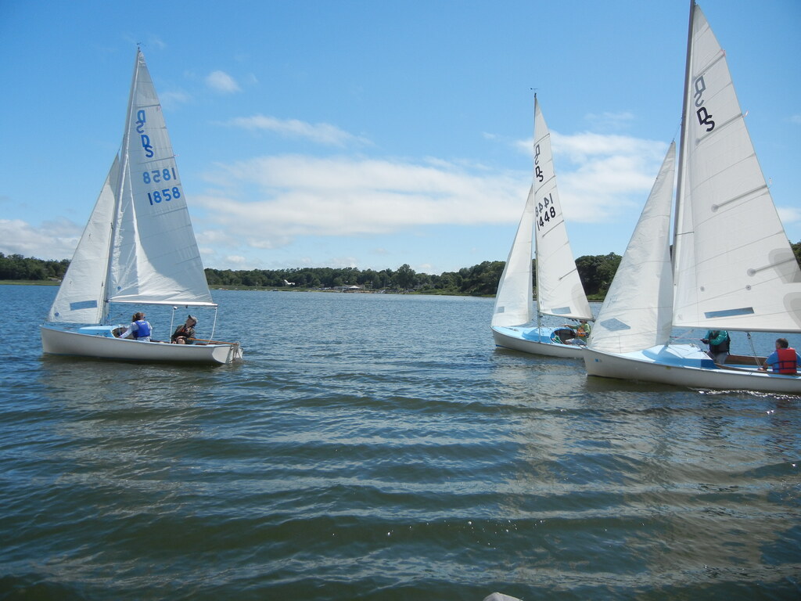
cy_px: 300
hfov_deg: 60.0
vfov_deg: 46.8
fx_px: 694
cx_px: 400
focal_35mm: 30
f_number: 7
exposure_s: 1/613
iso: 160
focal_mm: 5.4
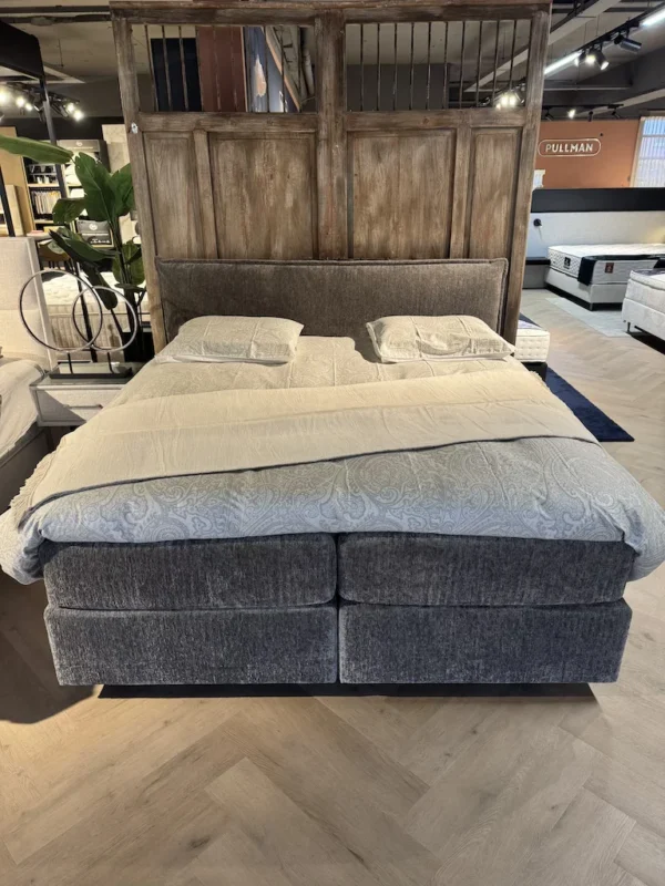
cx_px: 332
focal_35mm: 24
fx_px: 615
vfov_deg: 71.6
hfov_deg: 56.8
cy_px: 443
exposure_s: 1/100
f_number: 1.78
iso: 160
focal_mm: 6.76
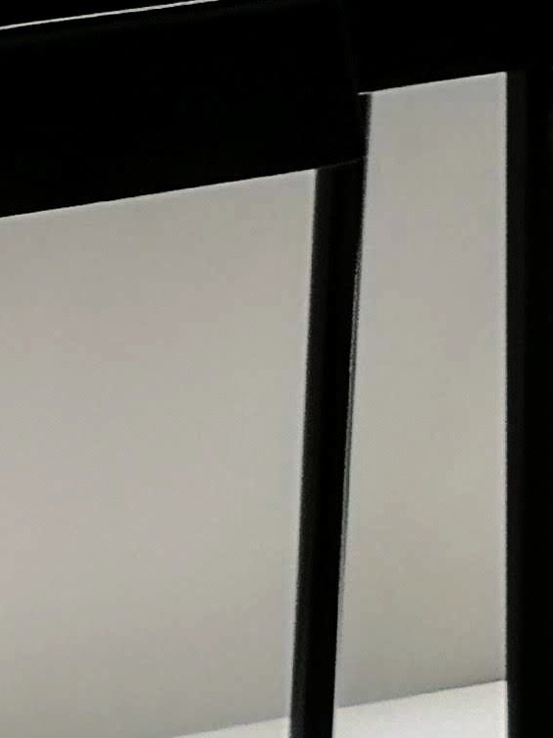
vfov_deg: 6.9
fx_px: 6071
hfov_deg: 5.2
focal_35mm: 285
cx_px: -346
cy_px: -71
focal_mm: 3.95
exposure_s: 1/120
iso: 80
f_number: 1.6
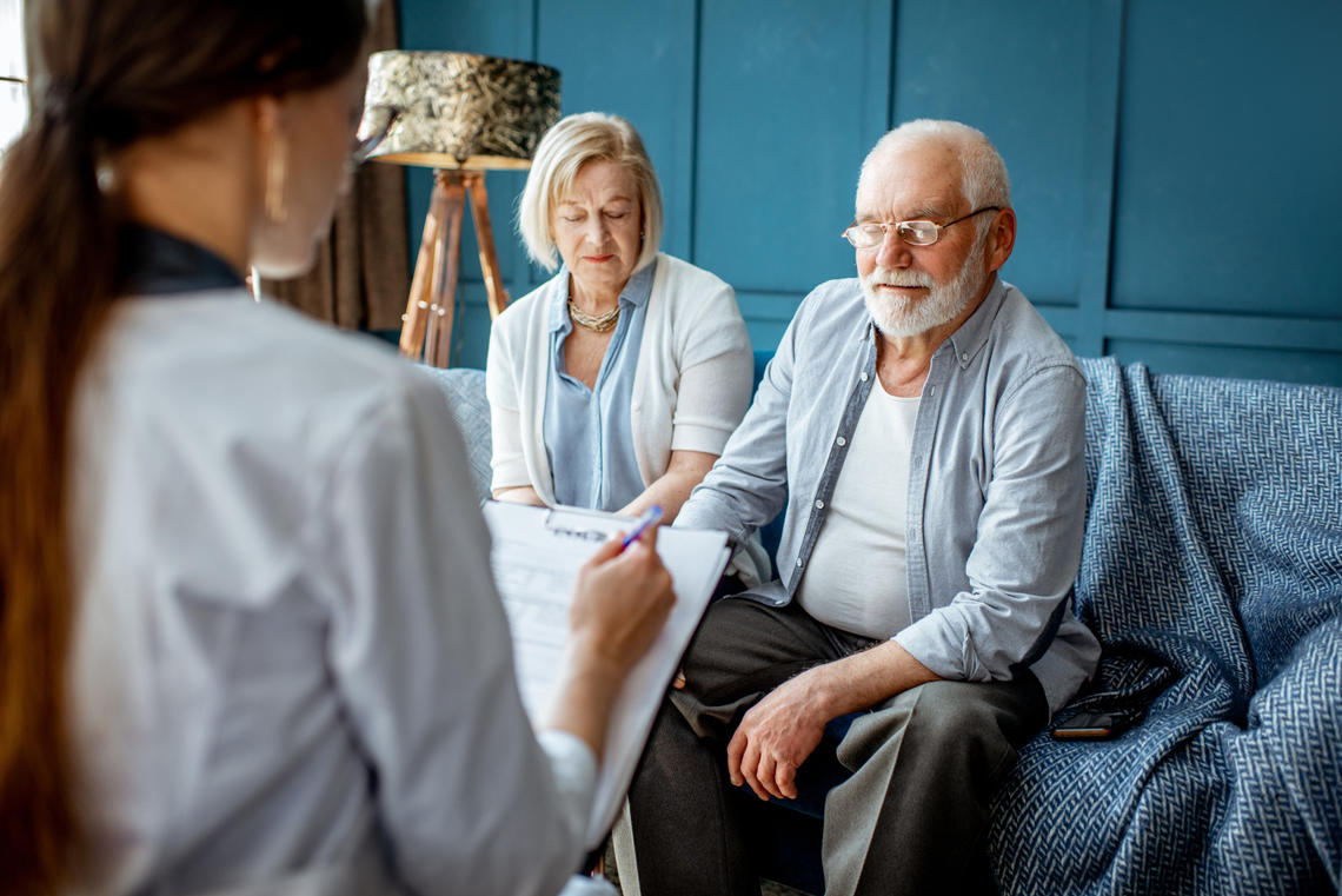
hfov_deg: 54.4
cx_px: 671
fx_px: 1305
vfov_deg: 37.9
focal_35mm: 35
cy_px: 448
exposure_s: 1/200
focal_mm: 35
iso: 400
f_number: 2.2
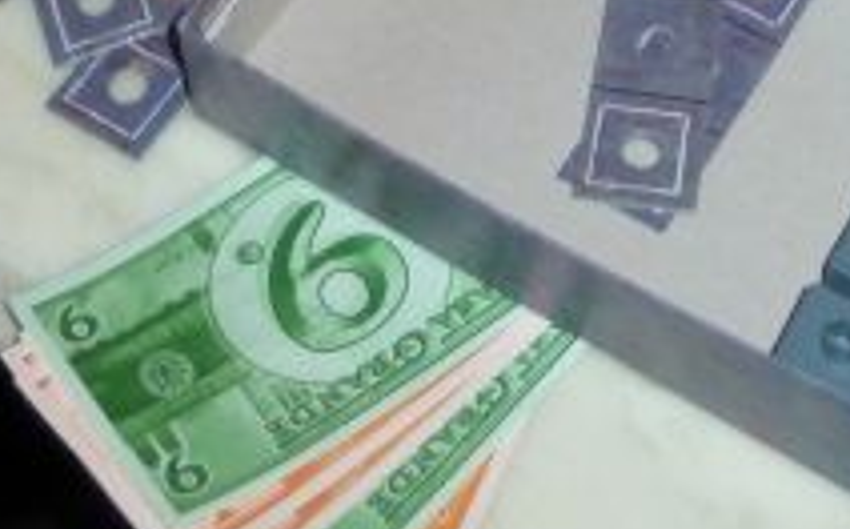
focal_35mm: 108
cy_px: -641
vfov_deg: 10.7
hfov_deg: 19.2
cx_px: 577
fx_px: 2499
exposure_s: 1/30
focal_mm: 4.4
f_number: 3.3
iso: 200
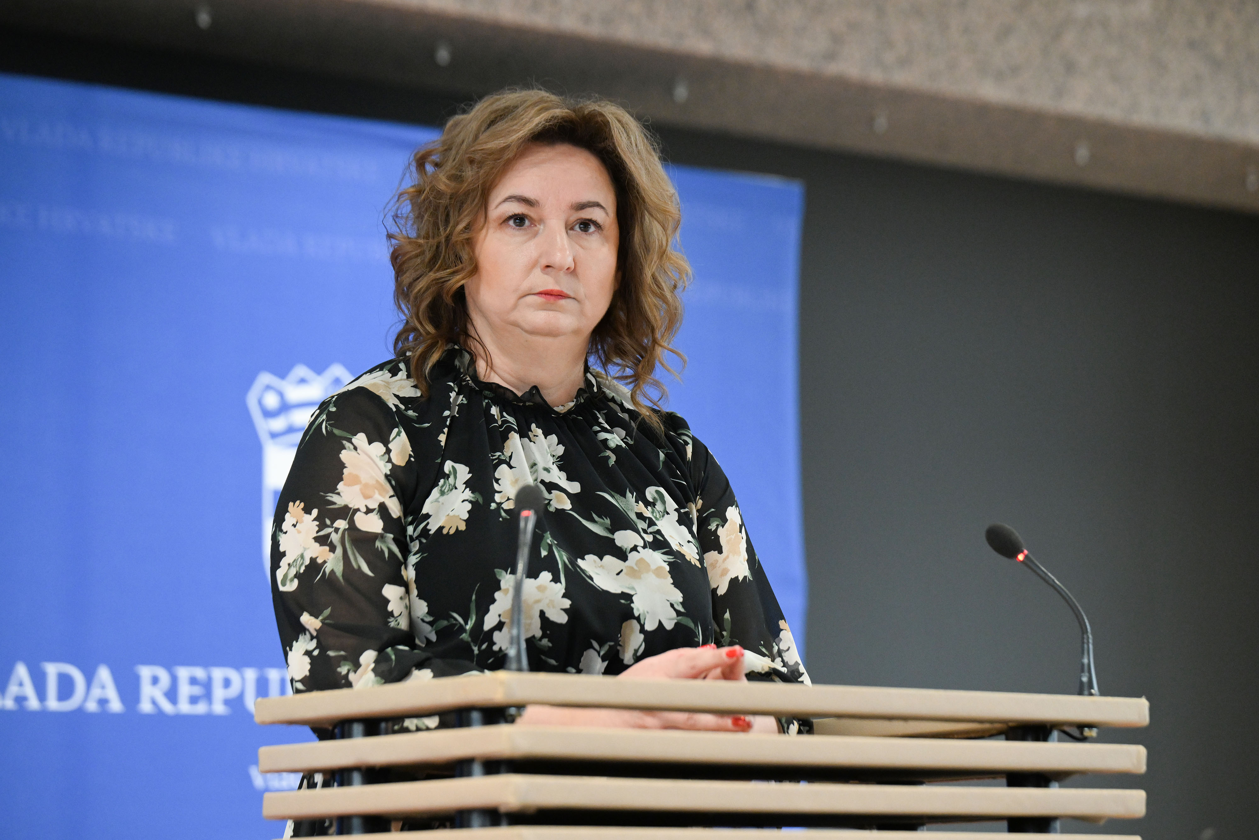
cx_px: 630
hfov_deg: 19.5
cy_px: 420
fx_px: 3672
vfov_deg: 13.0
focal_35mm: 105
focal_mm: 105
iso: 4000
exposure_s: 1/250
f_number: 4
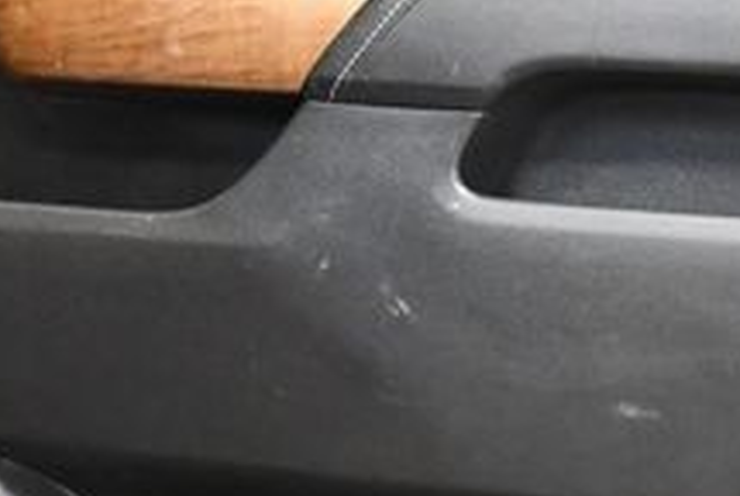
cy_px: 234
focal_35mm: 125
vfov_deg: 11.0
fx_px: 2573
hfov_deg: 16.3
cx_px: 454
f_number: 3.8
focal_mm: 21
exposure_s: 1/60
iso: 4000
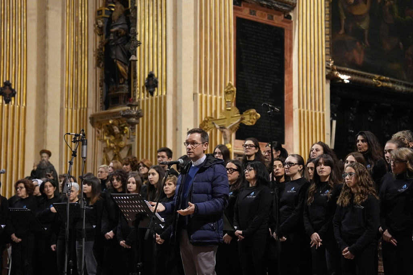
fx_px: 803
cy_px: 138
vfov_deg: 19.5
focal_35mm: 70
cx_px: 206
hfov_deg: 28.8
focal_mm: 70
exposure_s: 1/160
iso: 6400
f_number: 2.8
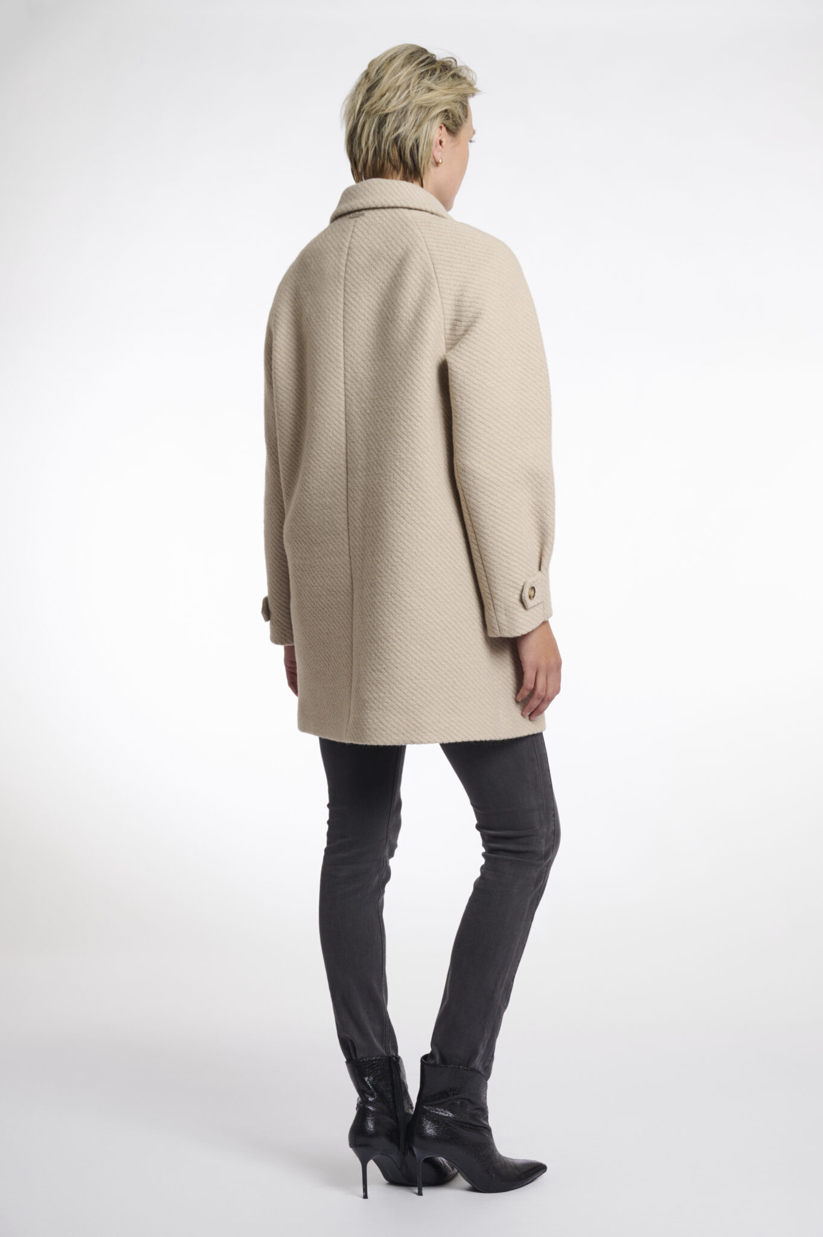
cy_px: 618
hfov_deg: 22.2
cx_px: 412
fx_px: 2094
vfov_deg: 32.9
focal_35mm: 61
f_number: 8
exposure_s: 1/160
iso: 125
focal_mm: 61
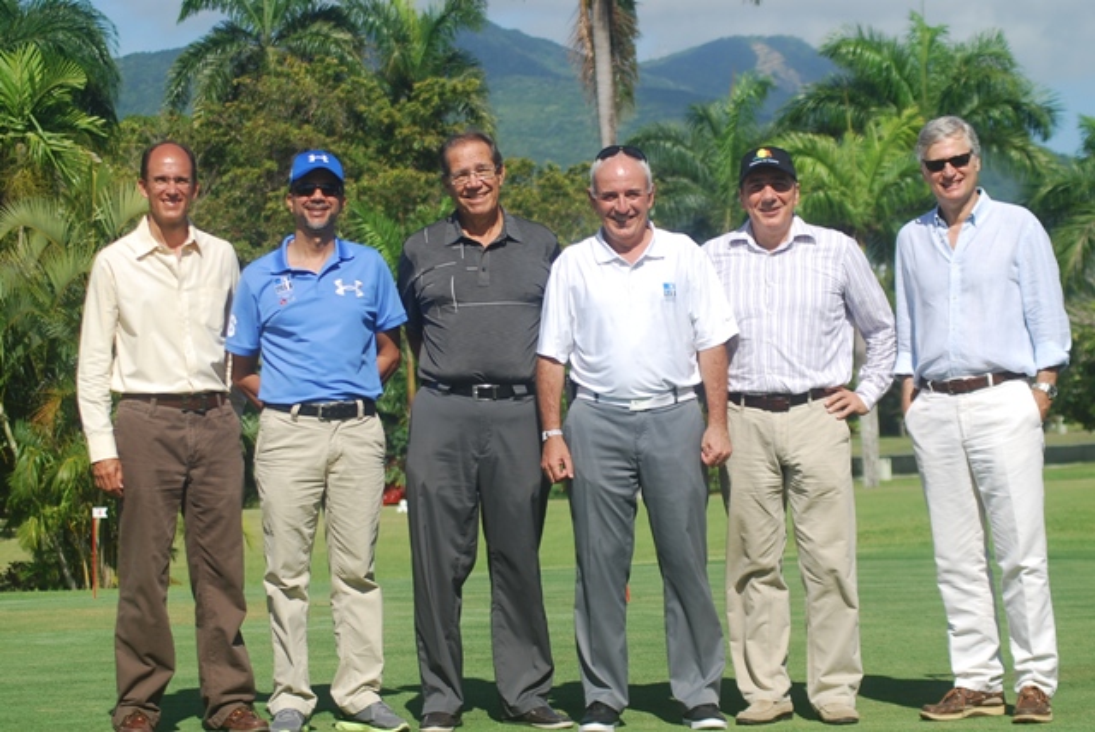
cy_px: 366
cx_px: 548
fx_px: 3197
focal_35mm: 105
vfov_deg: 13.1
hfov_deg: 19.4
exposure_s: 1/500
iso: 100
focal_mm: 70
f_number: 5.6
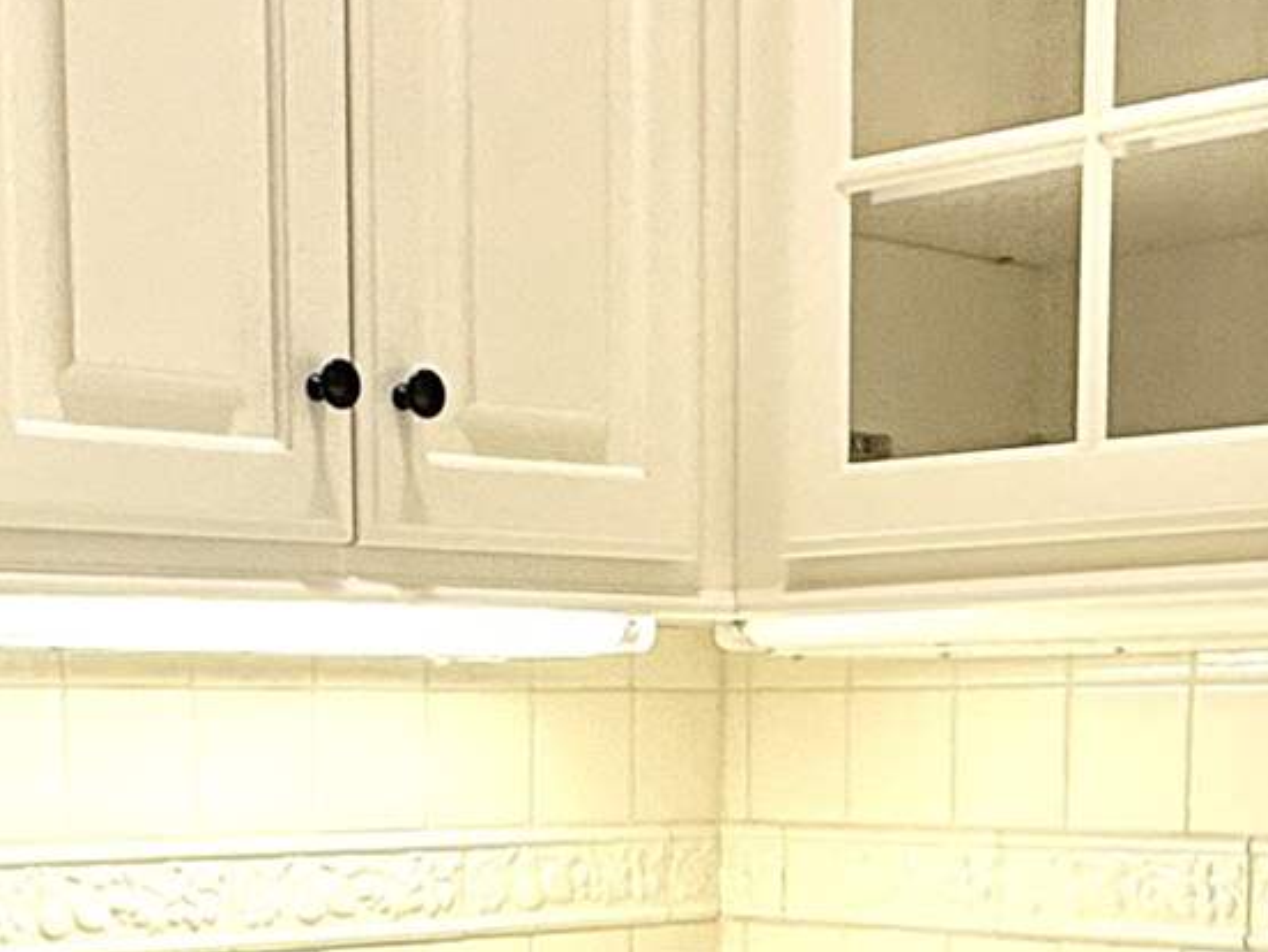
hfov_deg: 25.0
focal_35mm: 78
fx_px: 2859
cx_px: 550
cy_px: 1124
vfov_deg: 18.0
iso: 160
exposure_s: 1/120
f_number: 2.2
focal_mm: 2.22
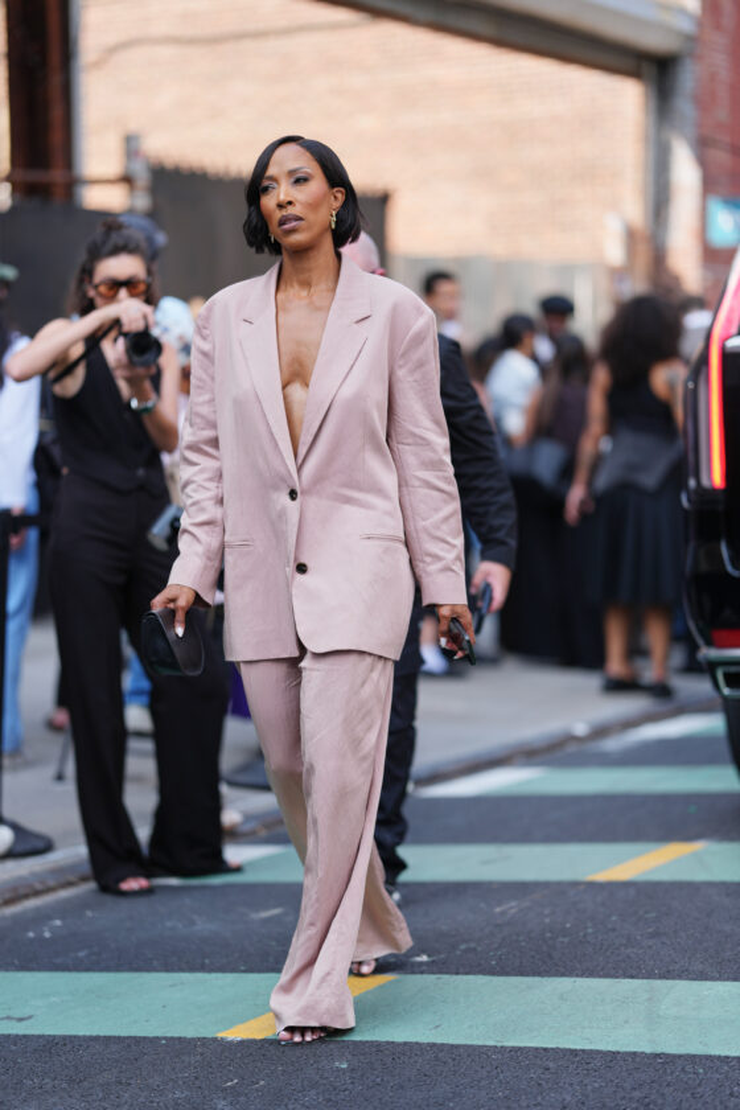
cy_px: 555
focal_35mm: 85
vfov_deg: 23.9
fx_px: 2621
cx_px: 370
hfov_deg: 16.1
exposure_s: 1/1600
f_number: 1.4
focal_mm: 85
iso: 100
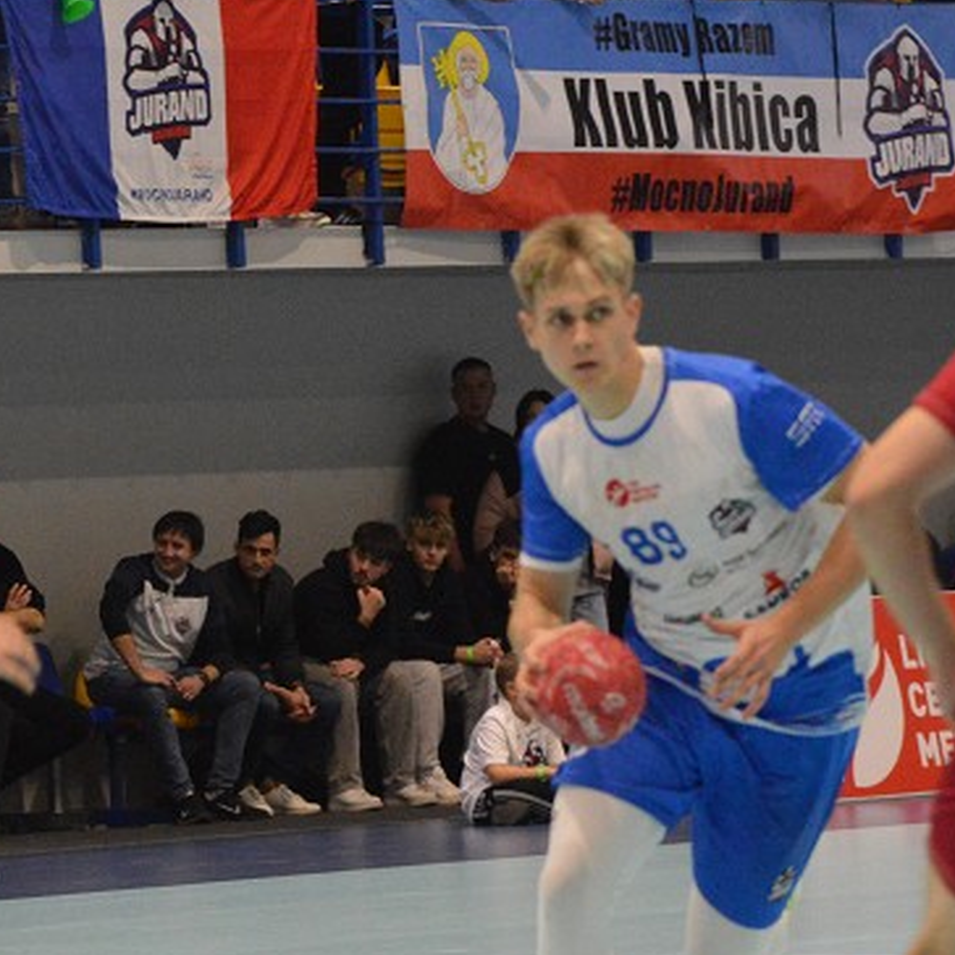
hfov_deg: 5.1
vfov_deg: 5.1
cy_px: 517
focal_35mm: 346
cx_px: 472
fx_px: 10800
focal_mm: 110
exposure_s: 1/320
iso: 3200
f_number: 4.5
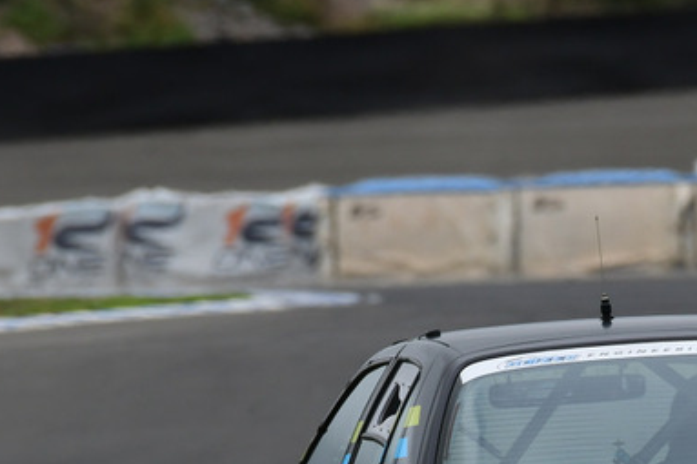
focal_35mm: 1505
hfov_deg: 1.4
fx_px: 29124
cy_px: 415
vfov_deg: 0.9
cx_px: 601
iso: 320
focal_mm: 480
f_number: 10
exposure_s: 1/640
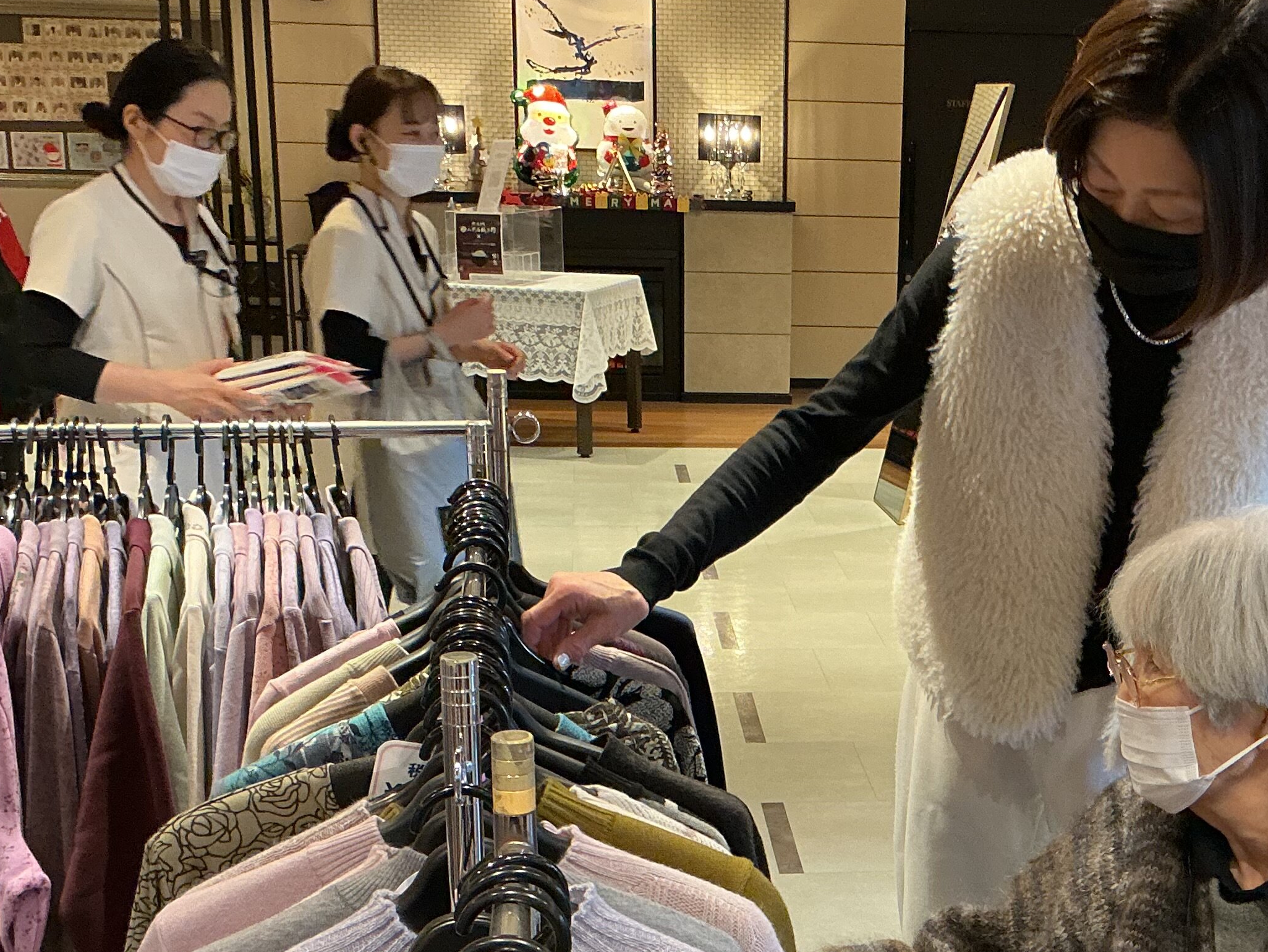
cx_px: 874
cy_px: 738
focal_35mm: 57
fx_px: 2088
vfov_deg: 25.3
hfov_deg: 33.4
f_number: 1.8
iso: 160
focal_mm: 3
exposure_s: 1/60
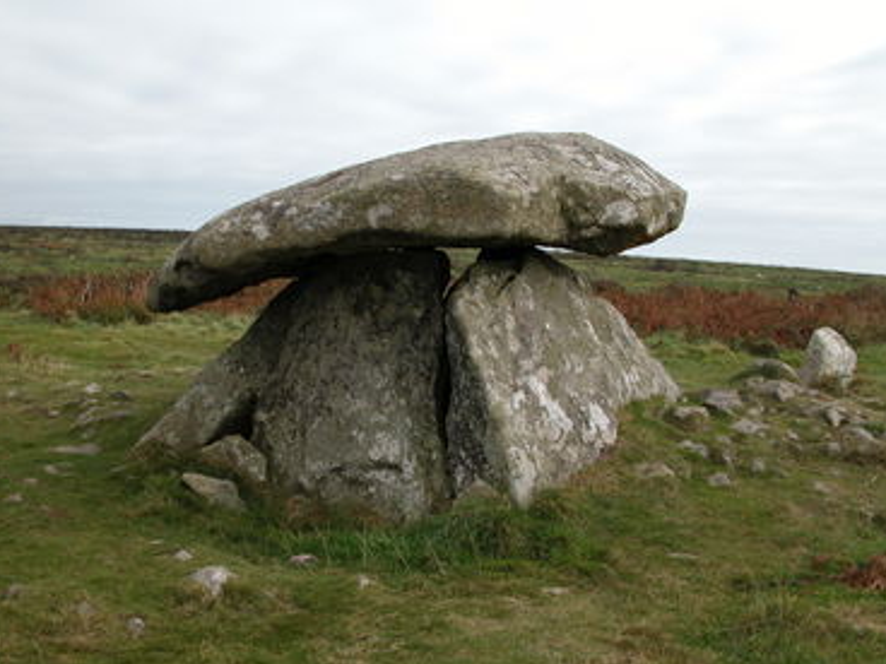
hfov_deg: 48.9
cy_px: 320
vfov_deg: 37.7
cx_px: 414
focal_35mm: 38
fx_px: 973
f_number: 5.6
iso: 100
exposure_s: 1/221
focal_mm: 8.9
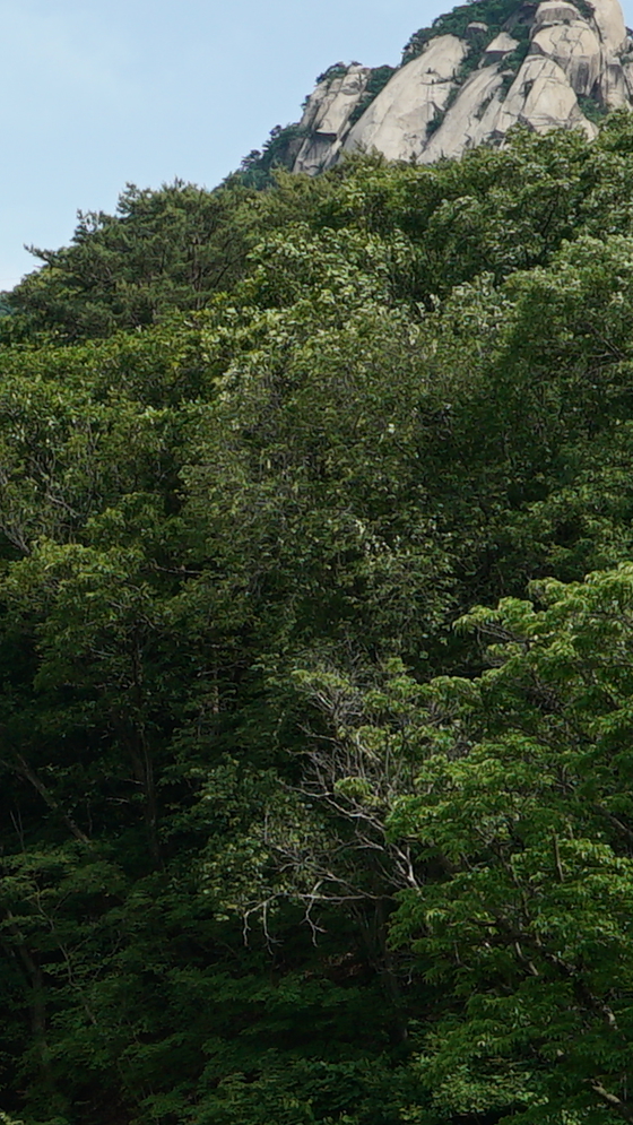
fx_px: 3997
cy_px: 1028
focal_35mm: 134
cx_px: -235
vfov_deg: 15.8
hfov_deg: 8.9
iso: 200
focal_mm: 30
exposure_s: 1/500
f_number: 8
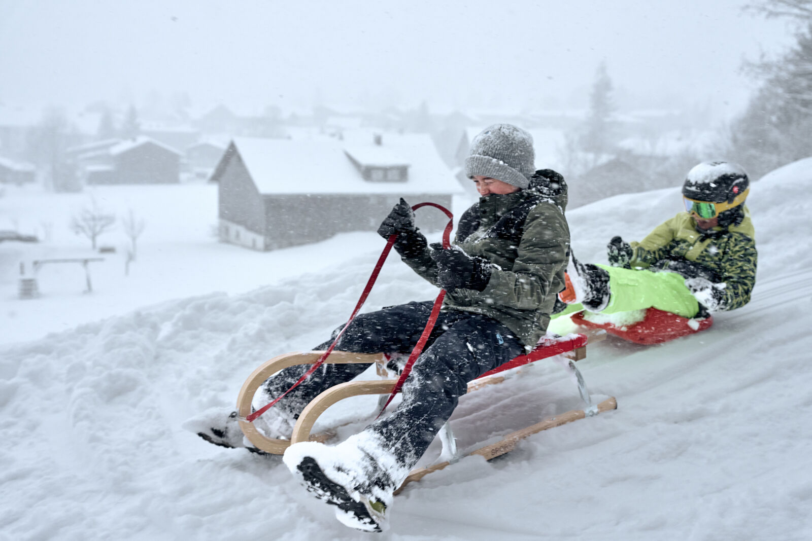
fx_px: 812
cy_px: 270
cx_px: 406
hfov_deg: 53.1
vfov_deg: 36.9
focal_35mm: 36
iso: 1600
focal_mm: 36
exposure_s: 1/320
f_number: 4
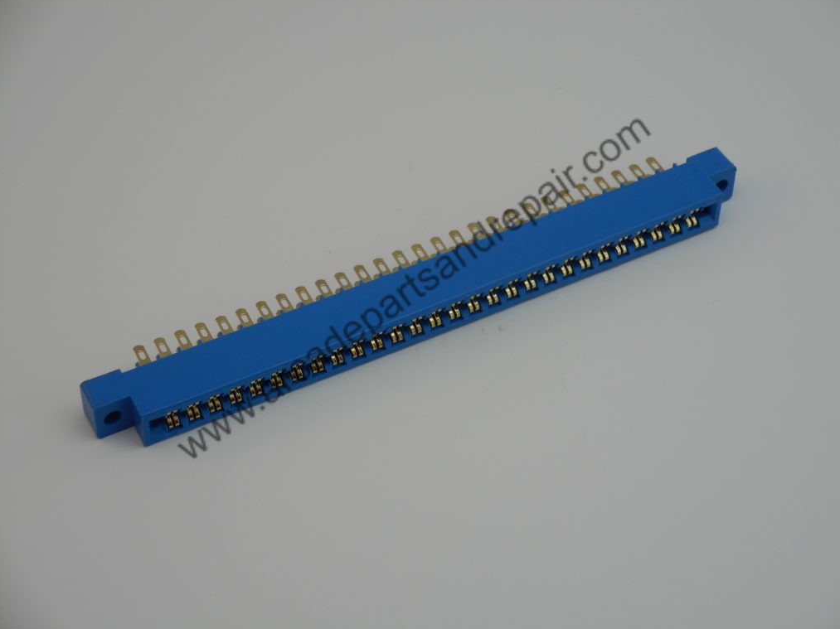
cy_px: 313
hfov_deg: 21.8
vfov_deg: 16.4
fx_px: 2183
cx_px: 422
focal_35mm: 90
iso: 100
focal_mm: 15.9
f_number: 5.6
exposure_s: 1/60
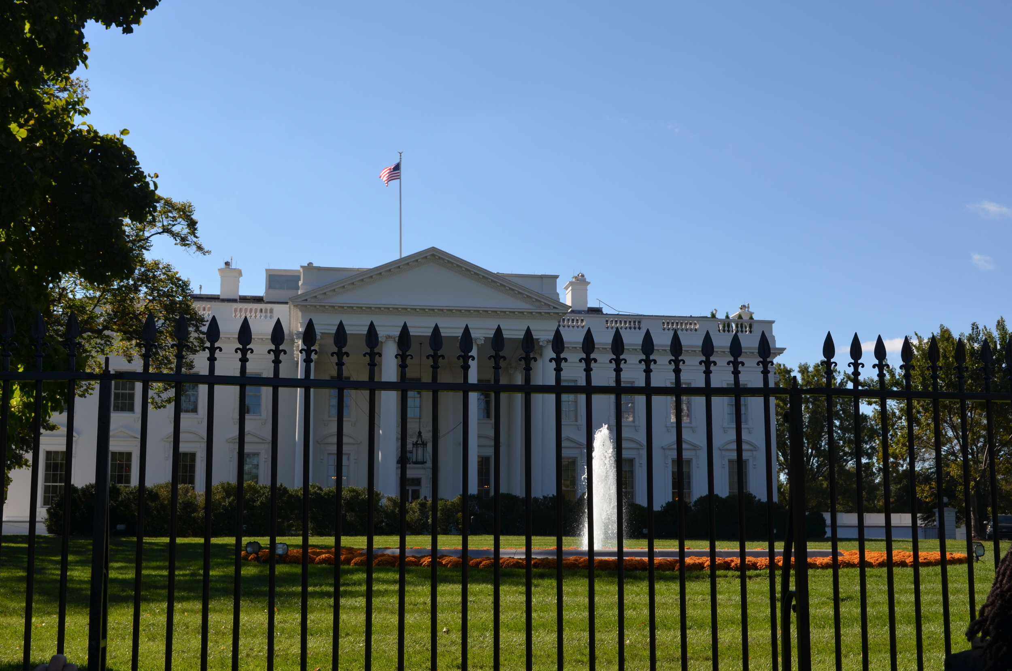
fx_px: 1347
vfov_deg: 28.0
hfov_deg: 41.2
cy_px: 336
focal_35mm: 48
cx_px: 506
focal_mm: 32
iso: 140
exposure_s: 1/250
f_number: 8
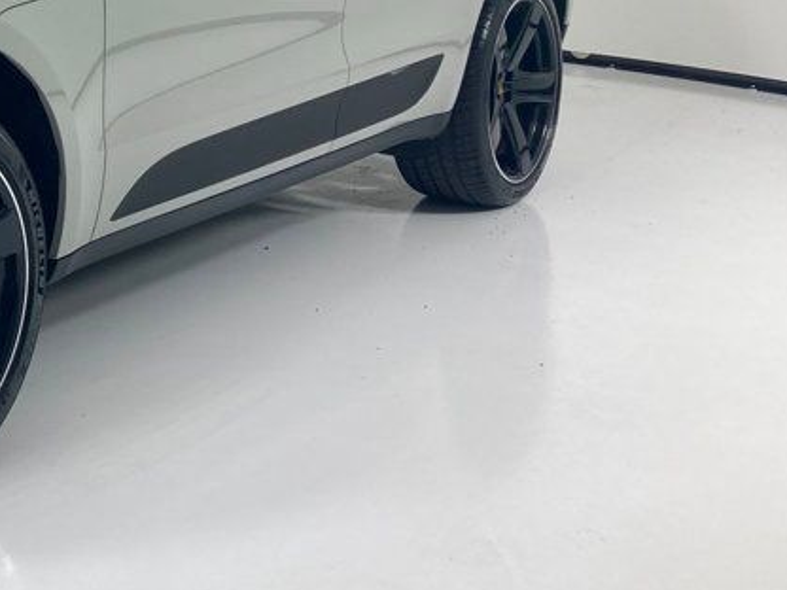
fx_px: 1569
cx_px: -168
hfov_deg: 25.2
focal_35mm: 69
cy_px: 28
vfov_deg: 20.7
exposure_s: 1/242
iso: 20
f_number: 1.8
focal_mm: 3.99
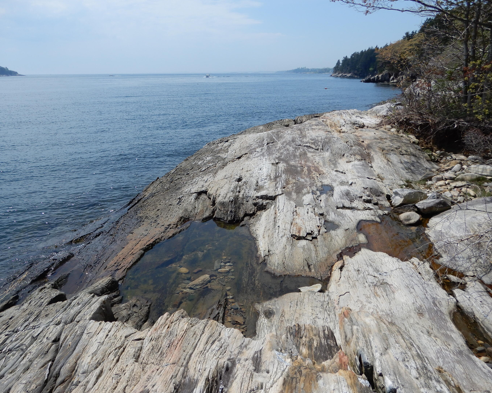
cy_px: 198
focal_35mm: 26
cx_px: 228
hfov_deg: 66.0
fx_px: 379
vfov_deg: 54.9
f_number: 3.4
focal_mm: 4.3
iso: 80
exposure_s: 1/1600
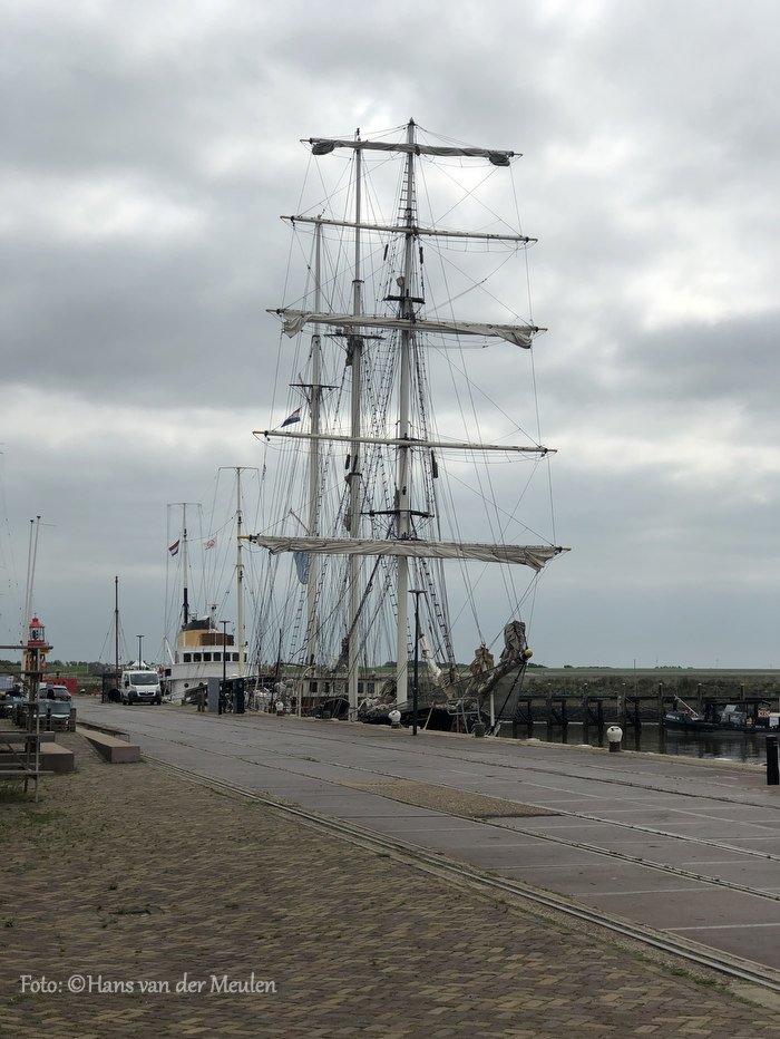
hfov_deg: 25.7
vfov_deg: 33.8
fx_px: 1711
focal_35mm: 57
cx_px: 390
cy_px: 520
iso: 20
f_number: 2.8
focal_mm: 6.6
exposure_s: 1/2024
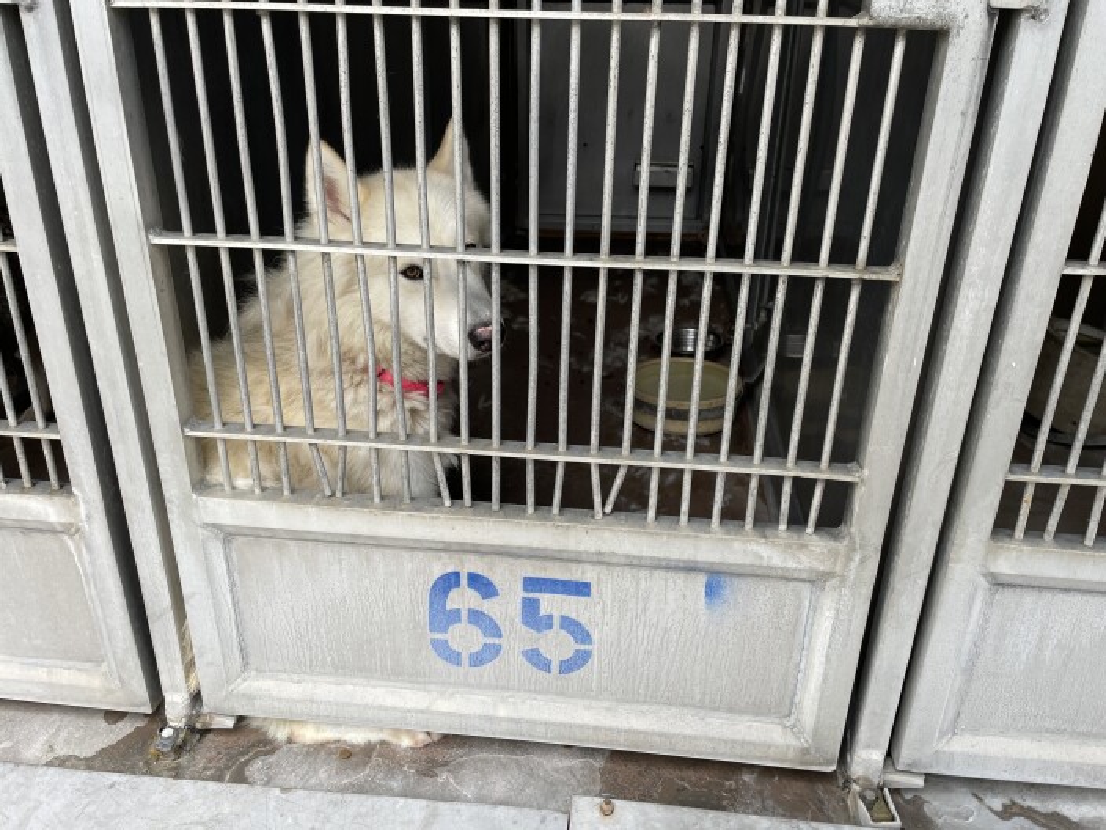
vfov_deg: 53.1
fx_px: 831
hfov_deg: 67.3
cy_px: 415
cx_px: 553
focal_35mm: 26
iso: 32
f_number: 1.6
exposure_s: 1/211
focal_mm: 4.2
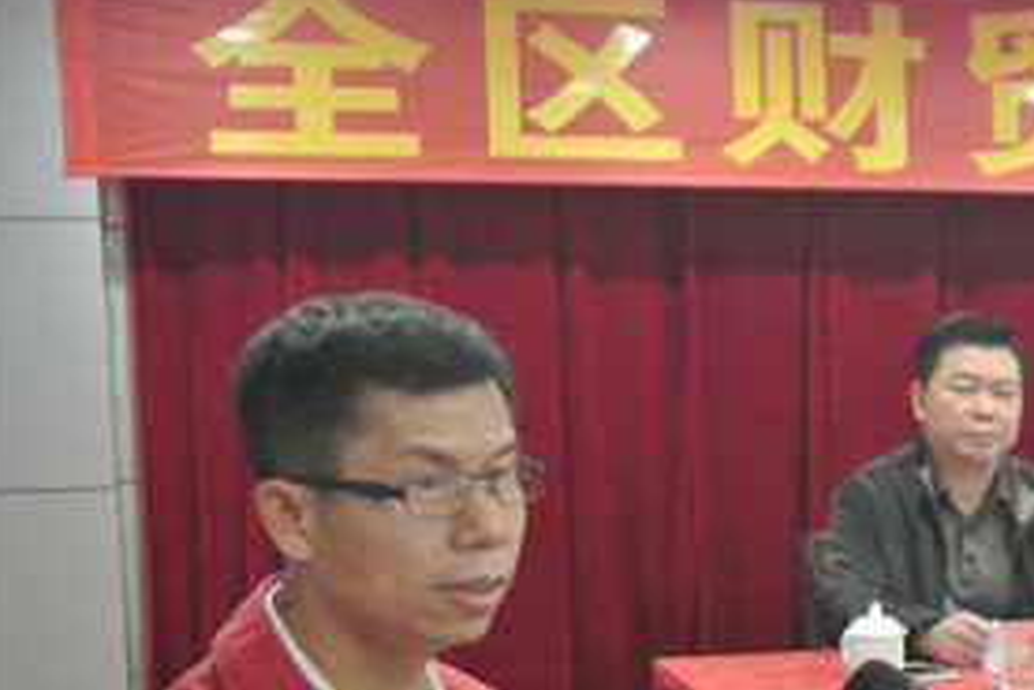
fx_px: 2241
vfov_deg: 17.2
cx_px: 1097
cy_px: 666
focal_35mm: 78
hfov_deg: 24.5
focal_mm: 13.6
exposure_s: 1/13
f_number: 4
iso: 800
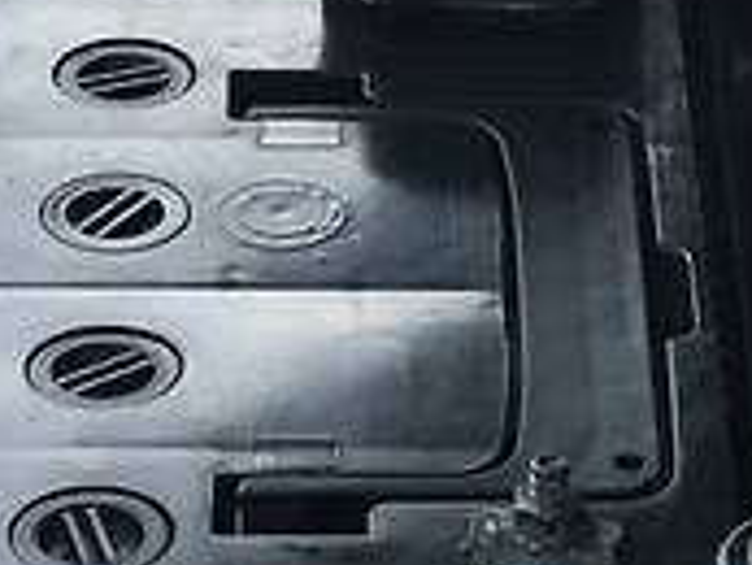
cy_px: -569
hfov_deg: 7.5
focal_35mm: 263
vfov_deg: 5.5
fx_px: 5717
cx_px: 882
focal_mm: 6.6
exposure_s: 1/150
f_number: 2.8
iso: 20
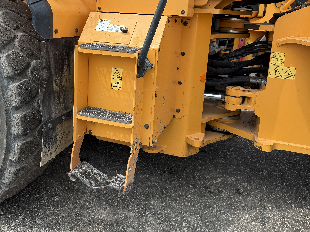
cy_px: 75
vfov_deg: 40.1
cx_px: 124
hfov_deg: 52.3
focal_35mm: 35
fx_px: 313
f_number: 1.78
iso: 80
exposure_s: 1/2110
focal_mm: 6.76
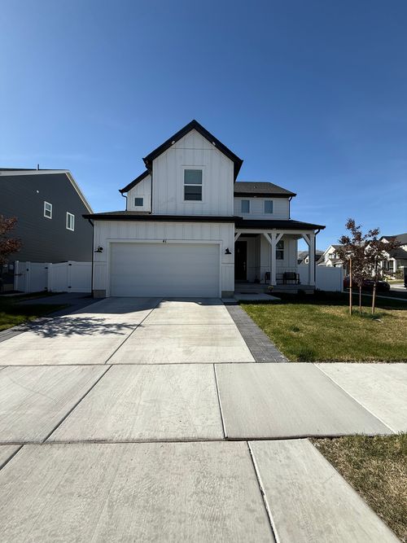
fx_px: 220
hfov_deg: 85.7
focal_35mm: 14
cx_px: 204
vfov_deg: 102.1
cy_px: 272
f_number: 2.2
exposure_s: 1/2092
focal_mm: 2.22
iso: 50
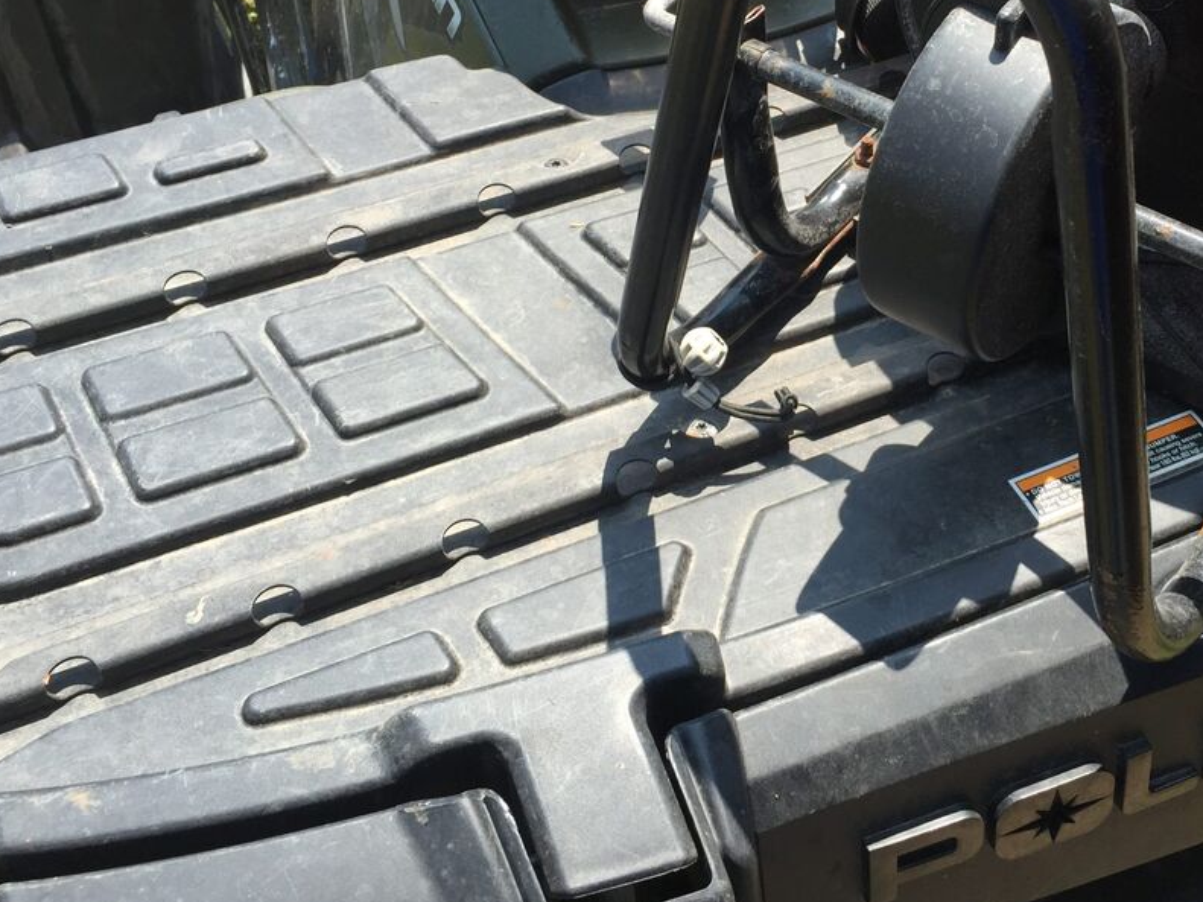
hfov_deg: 42.5
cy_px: 271
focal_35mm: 44
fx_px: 1529
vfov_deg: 32.5
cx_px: 783
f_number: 2.2
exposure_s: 1/648
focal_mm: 4.15
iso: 32
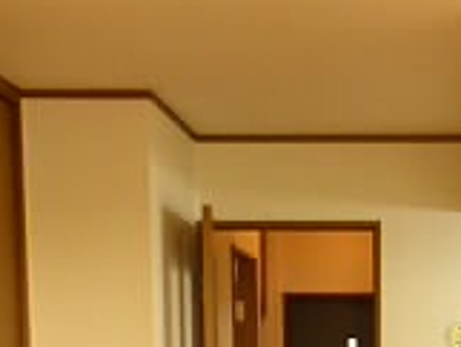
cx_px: 462
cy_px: 624
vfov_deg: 12.5
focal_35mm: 108
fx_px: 1439
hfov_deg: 17.8
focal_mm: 4.3
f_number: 3.3
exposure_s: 1/25
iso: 400
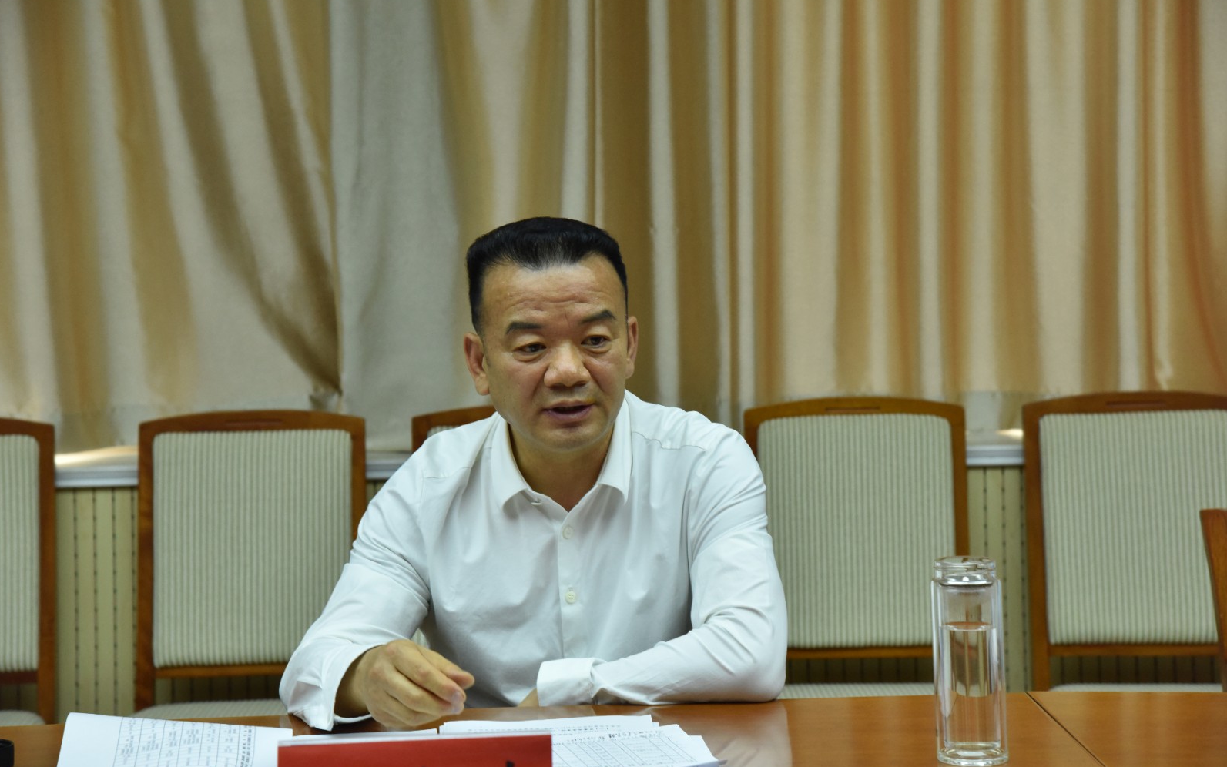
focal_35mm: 87
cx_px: 612
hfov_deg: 23.8
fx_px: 2910
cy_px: 388
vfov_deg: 15.0
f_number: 6.3
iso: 2200
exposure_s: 1/250
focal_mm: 85
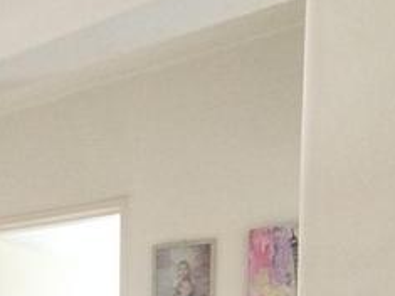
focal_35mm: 51
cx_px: 25
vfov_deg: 23.7
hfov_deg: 34.9
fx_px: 582
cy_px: 424
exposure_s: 1/20
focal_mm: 1.65
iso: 250
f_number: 2.2
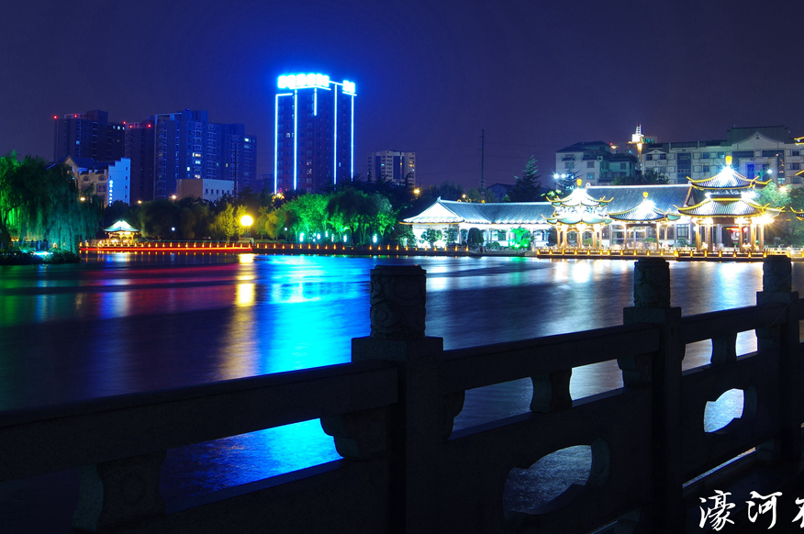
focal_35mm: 46
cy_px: 161
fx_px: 1026
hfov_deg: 42.7
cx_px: 358
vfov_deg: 28.9
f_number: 10
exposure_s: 20
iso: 100
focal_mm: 21
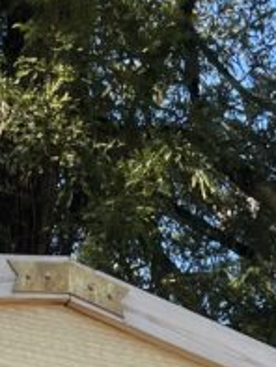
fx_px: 1434
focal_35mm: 135
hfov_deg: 10.8
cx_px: -60
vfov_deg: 12.6
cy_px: 762
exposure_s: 1/552
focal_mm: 5.7
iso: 50
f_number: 1.5
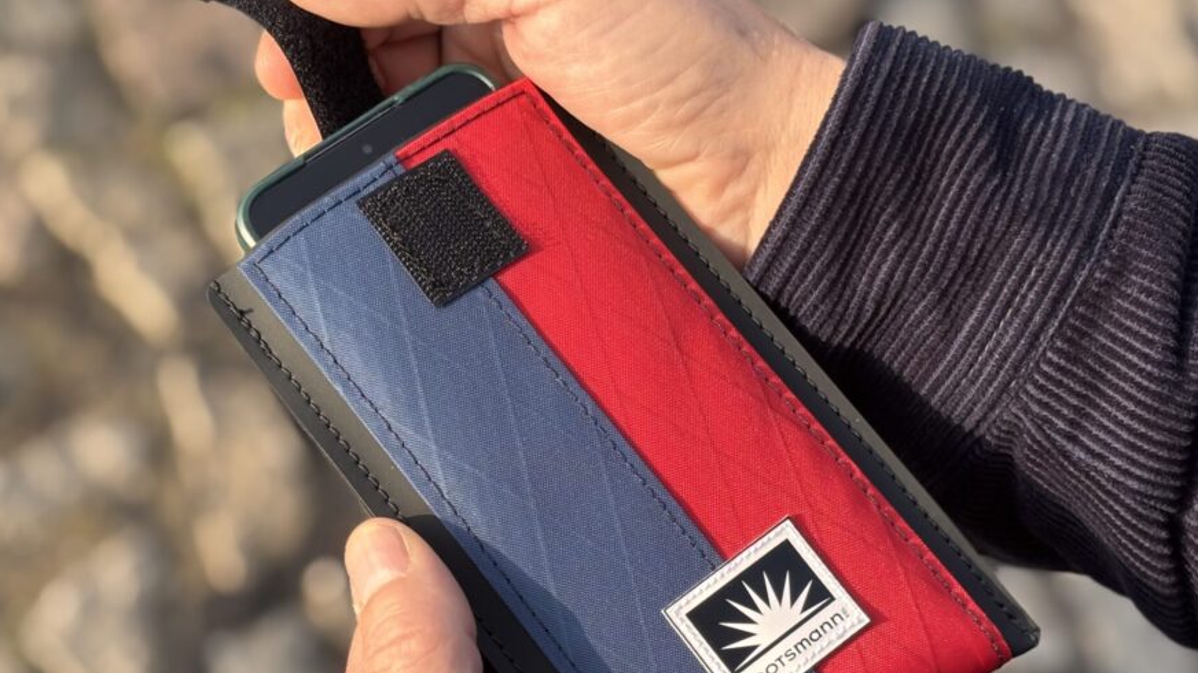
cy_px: 419
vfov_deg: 15.5
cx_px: 599
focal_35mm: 78
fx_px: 2477
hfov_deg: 27.2
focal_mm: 5.96
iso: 32
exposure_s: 1/662
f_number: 1.6
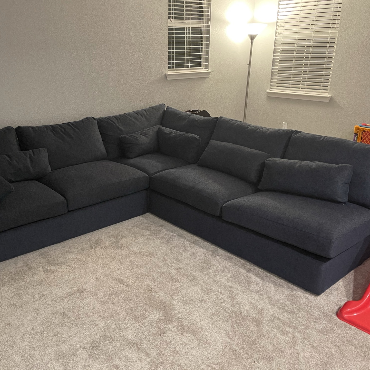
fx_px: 375
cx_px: 156
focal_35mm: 31
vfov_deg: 52.5
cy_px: 183
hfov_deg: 52.3
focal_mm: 5.1
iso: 500
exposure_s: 1/40
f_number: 1.6
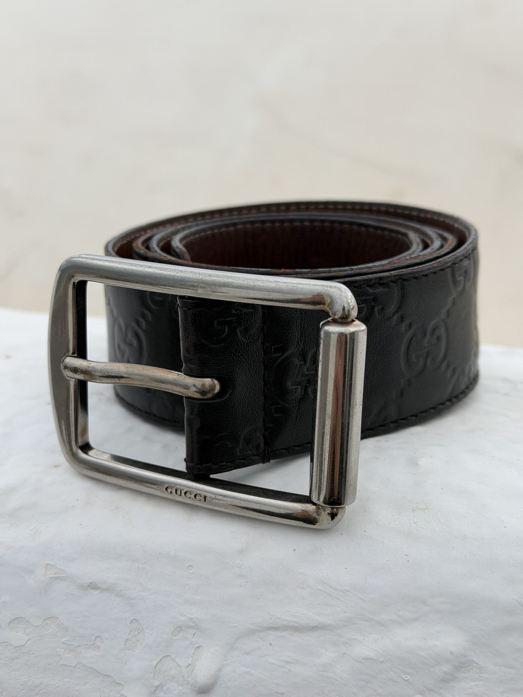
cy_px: 348
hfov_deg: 30.3
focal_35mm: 48
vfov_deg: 39.7
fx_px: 967
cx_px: 262
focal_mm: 6.76
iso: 80
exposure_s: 1/4587
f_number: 1.78
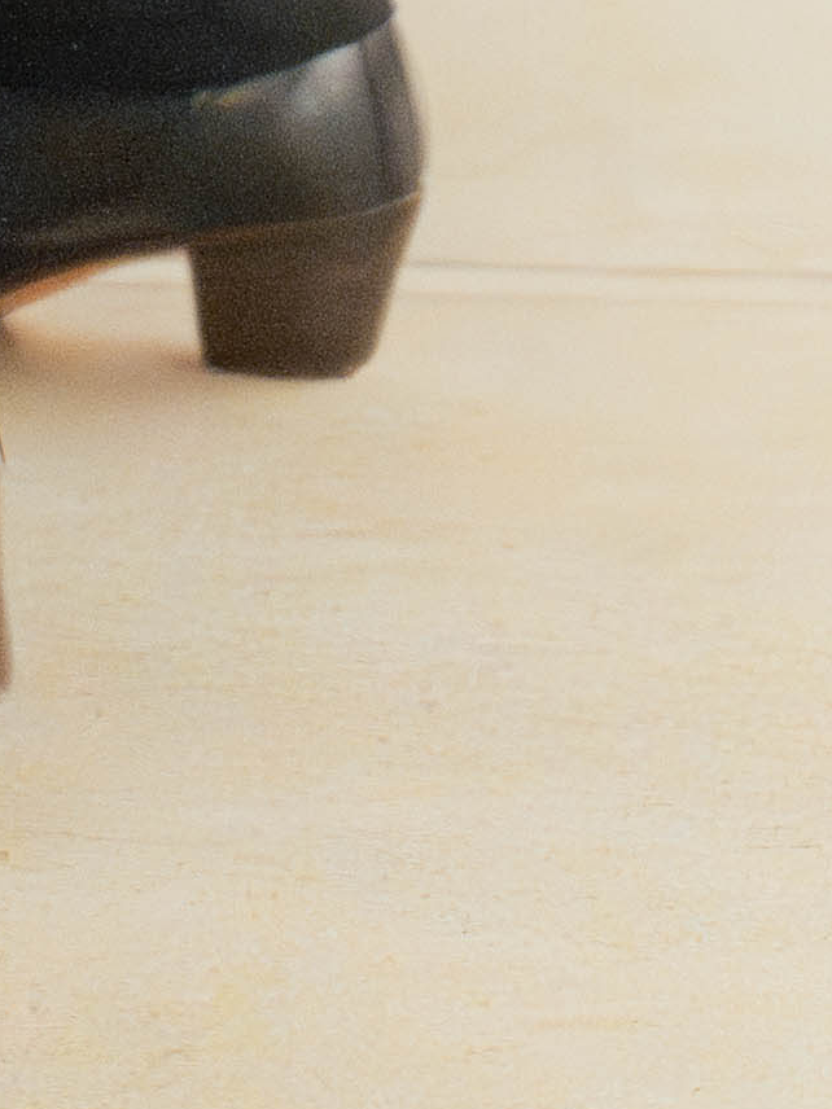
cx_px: 41
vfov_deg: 2.6
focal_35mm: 733
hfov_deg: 2.0
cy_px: -3134
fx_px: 23506
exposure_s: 1/200
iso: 5000
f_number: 2.8
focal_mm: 93.7
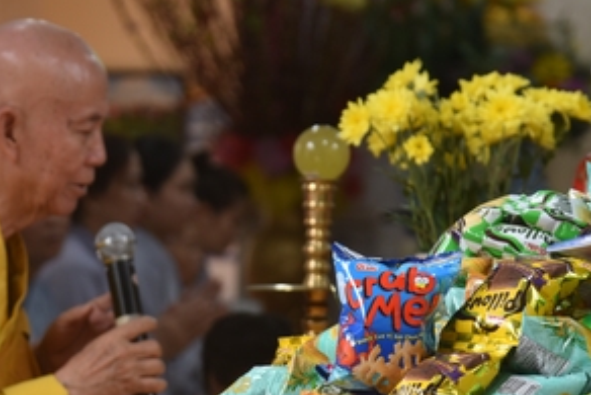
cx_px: 95
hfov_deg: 7.7
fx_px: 4385
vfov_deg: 5.2
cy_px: 209
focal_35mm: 267
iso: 400
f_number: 5
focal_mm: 120
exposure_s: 1/100
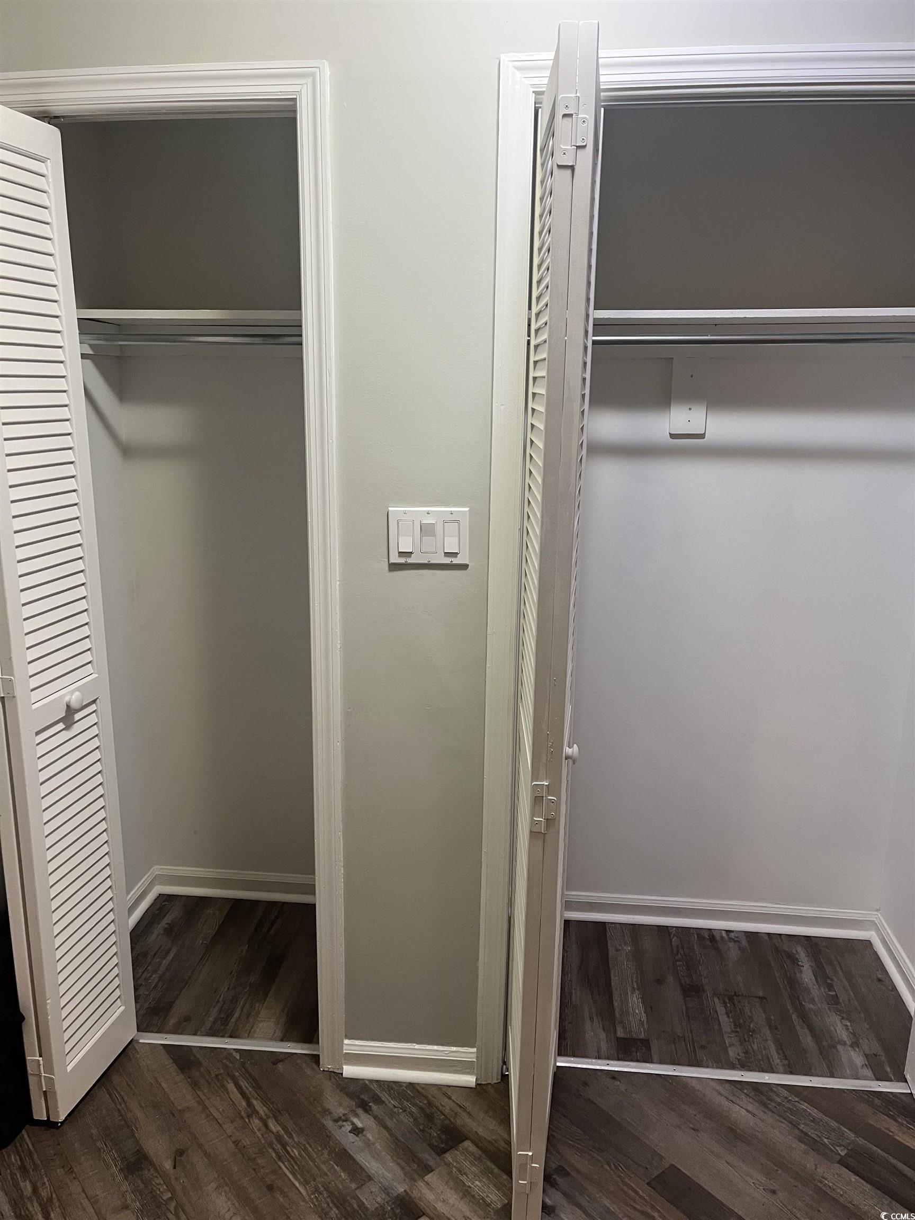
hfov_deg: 53.1
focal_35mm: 26
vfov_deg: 67.3
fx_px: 916
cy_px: 610
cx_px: 458
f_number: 1.6
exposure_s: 1/60
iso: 125
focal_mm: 5.1
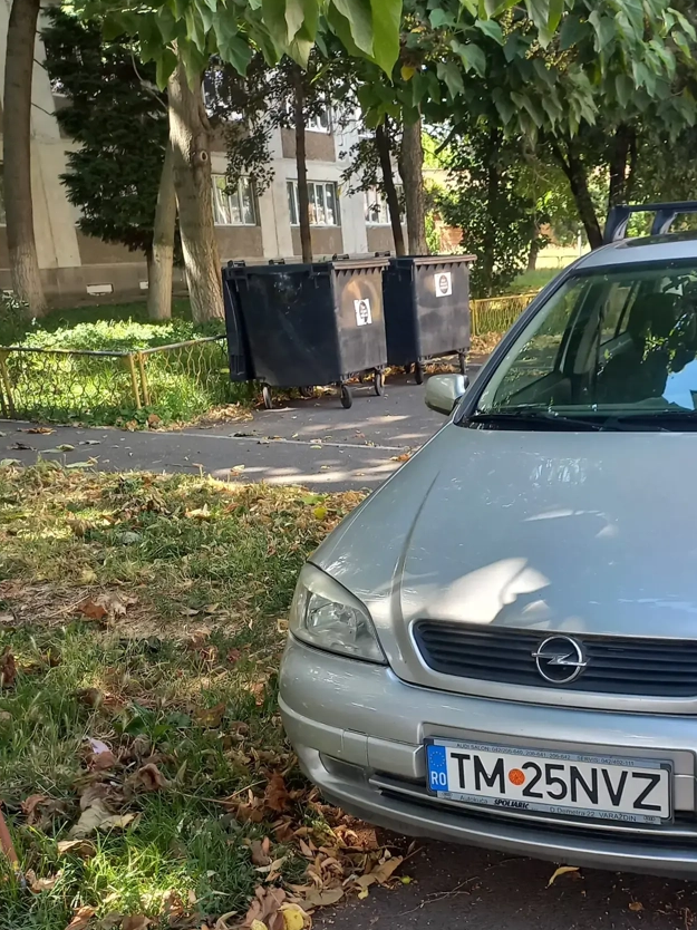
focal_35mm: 40
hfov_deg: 35.1
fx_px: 1074
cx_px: 532
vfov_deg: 45.9
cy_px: 640
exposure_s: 1/100
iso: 50
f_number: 1.8
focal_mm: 4.65
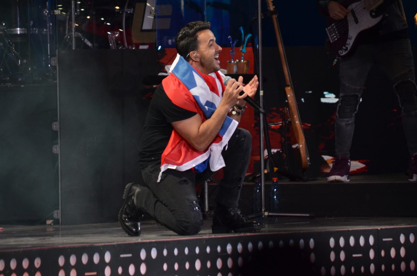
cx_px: 199
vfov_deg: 3.1
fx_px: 5074
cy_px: 91
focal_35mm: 439
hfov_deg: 4.7
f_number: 5.6
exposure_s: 1/125
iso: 800
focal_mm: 200
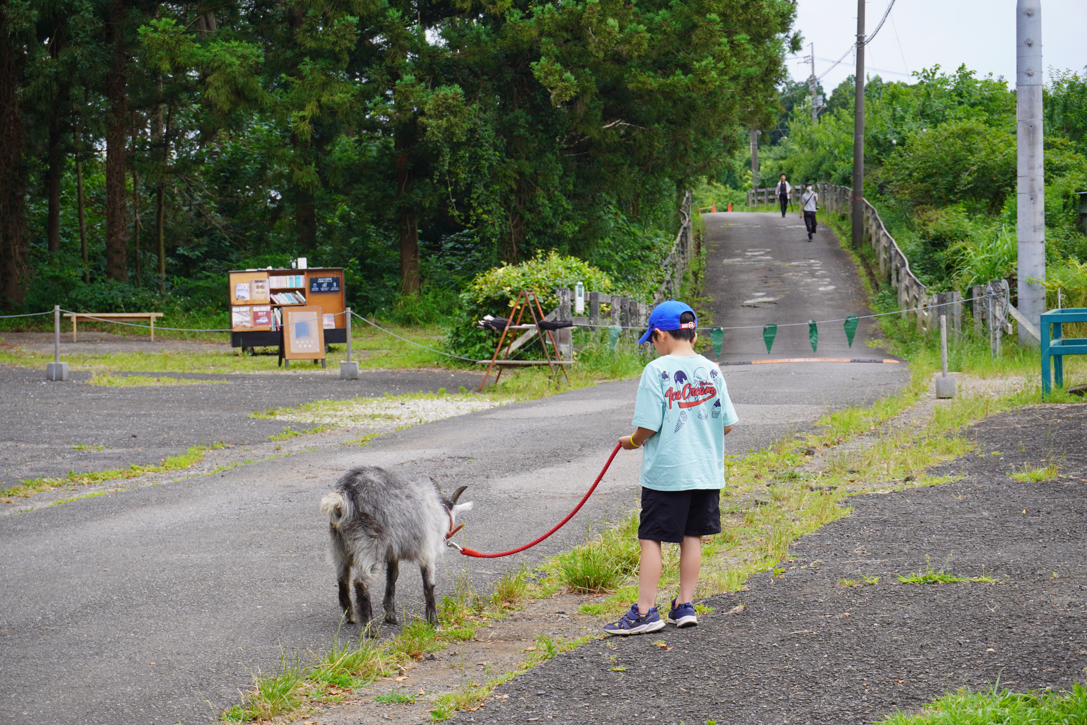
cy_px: 362
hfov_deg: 27.0
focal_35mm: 75
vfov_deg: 18.2
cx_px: 544
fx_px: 2264
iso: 100
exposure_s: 1/100
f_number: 6.3
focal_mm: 50
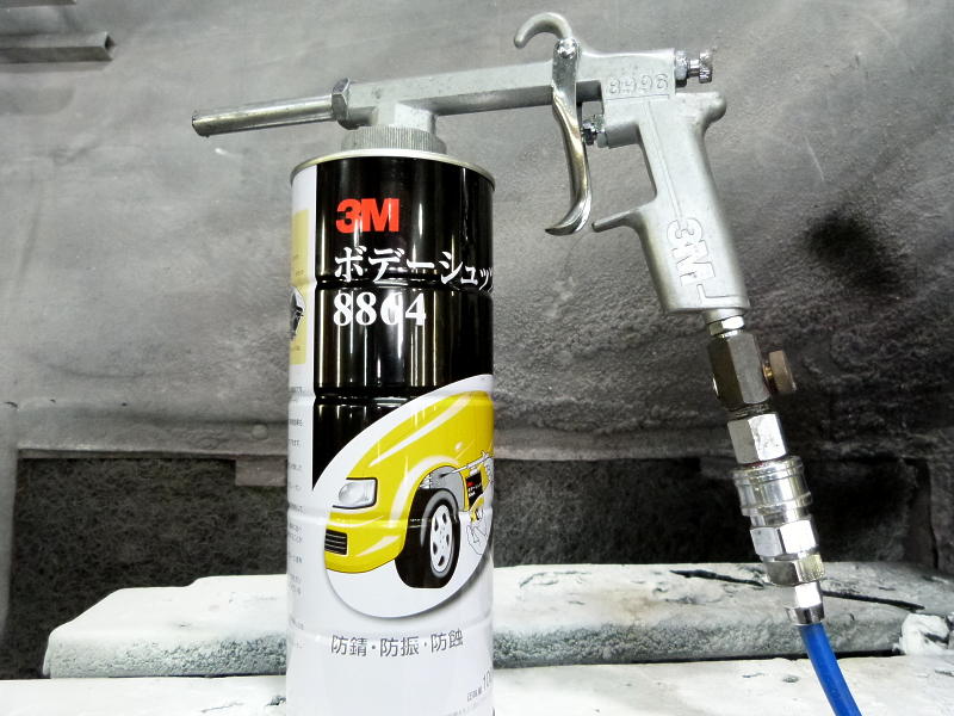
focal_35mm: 25
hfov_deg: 69.4
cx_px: 477
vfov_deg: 54.9
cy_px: 358
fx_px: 689
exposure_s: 1/60
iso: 500
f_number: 2.8
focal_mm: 4.5
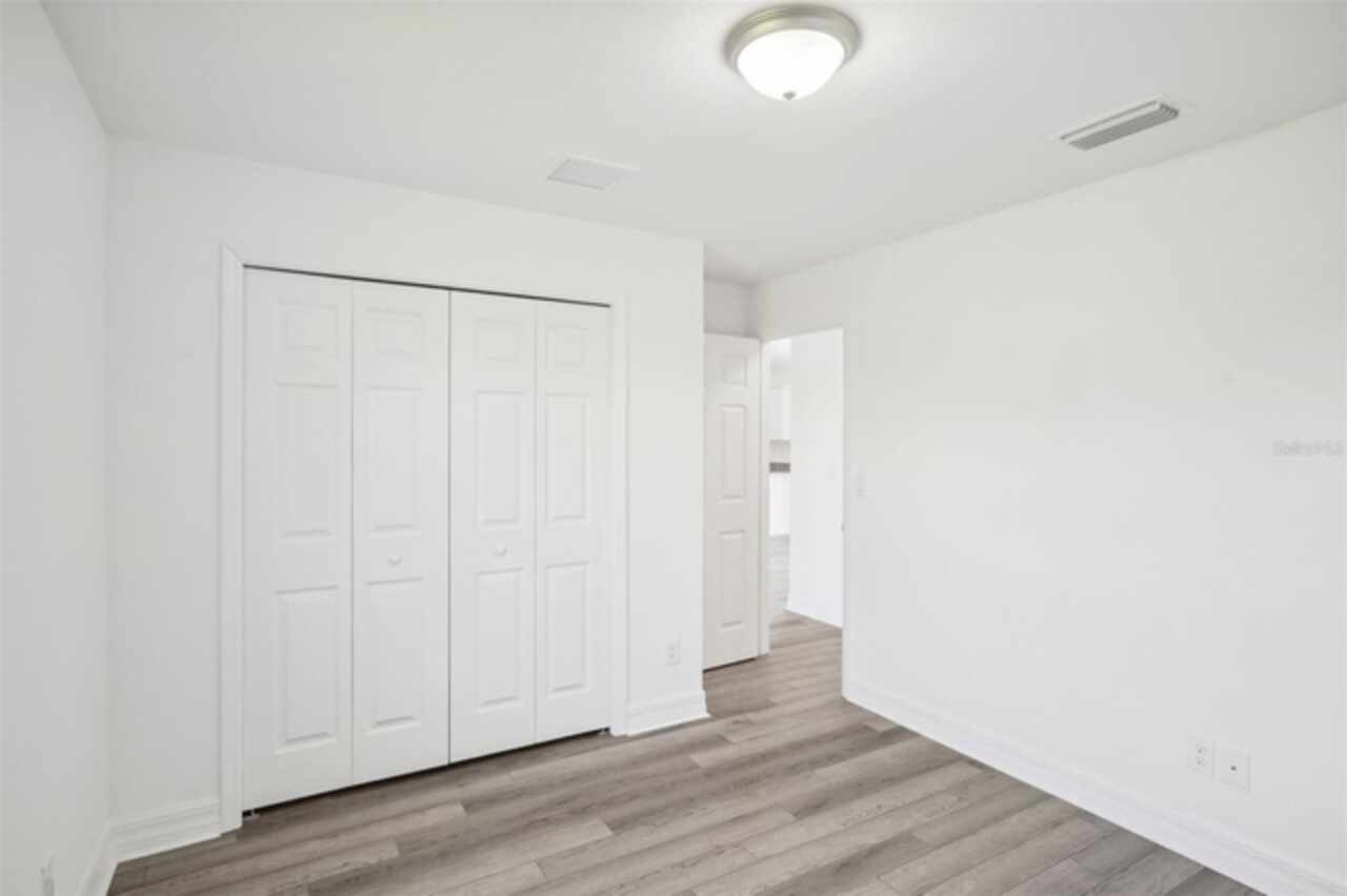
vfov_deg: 67.3
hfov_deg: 90.0
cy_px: 448
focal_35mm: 18
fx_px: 673
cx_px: 674
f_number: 8
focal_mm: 18
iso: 400
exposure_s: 1/30
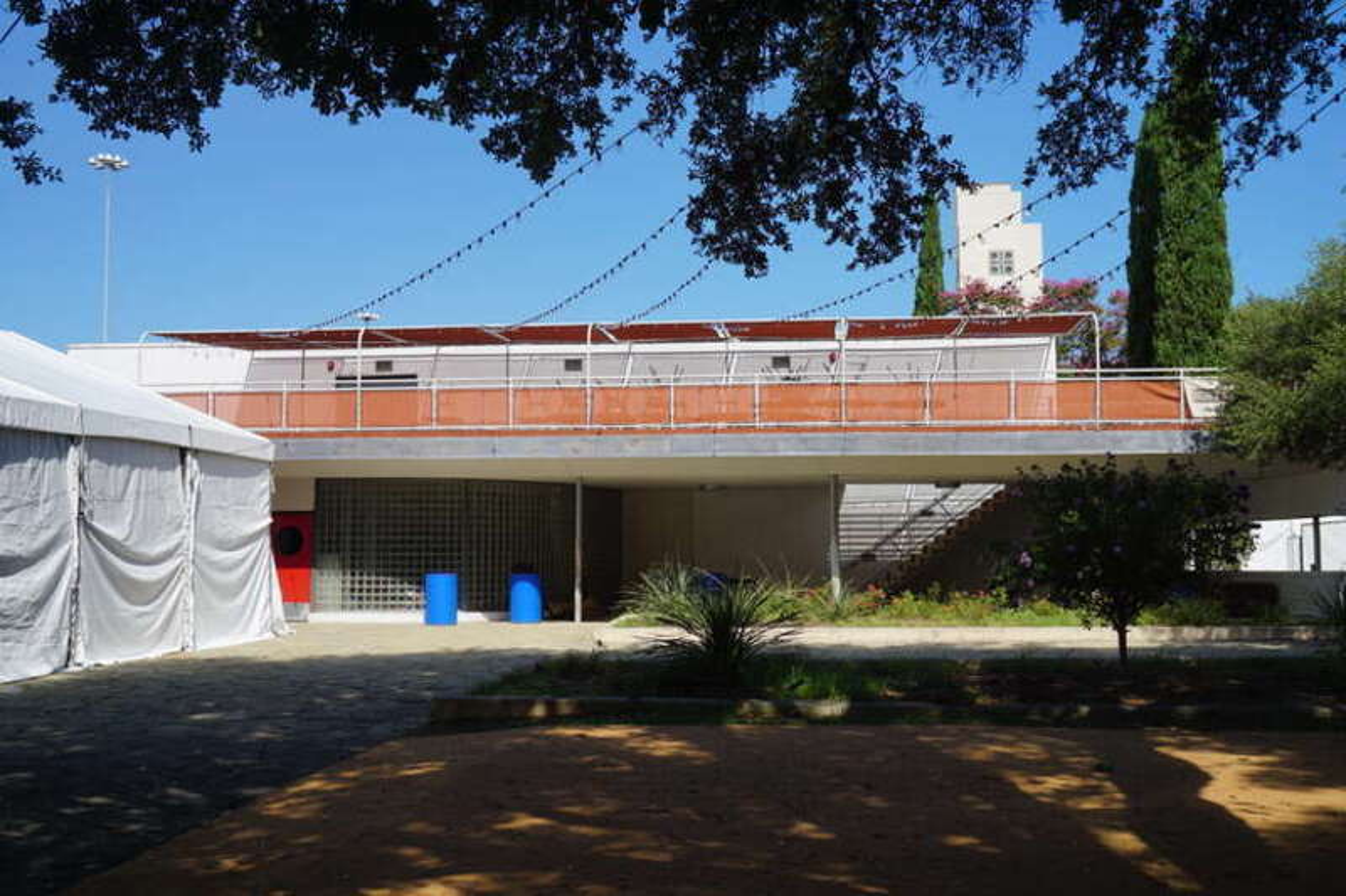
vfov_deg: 34.2
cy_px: 448
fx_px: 1458
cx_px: 673
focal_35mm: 39
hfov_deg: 49.6
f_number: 11
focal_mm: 26
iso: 100
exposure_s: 1/160
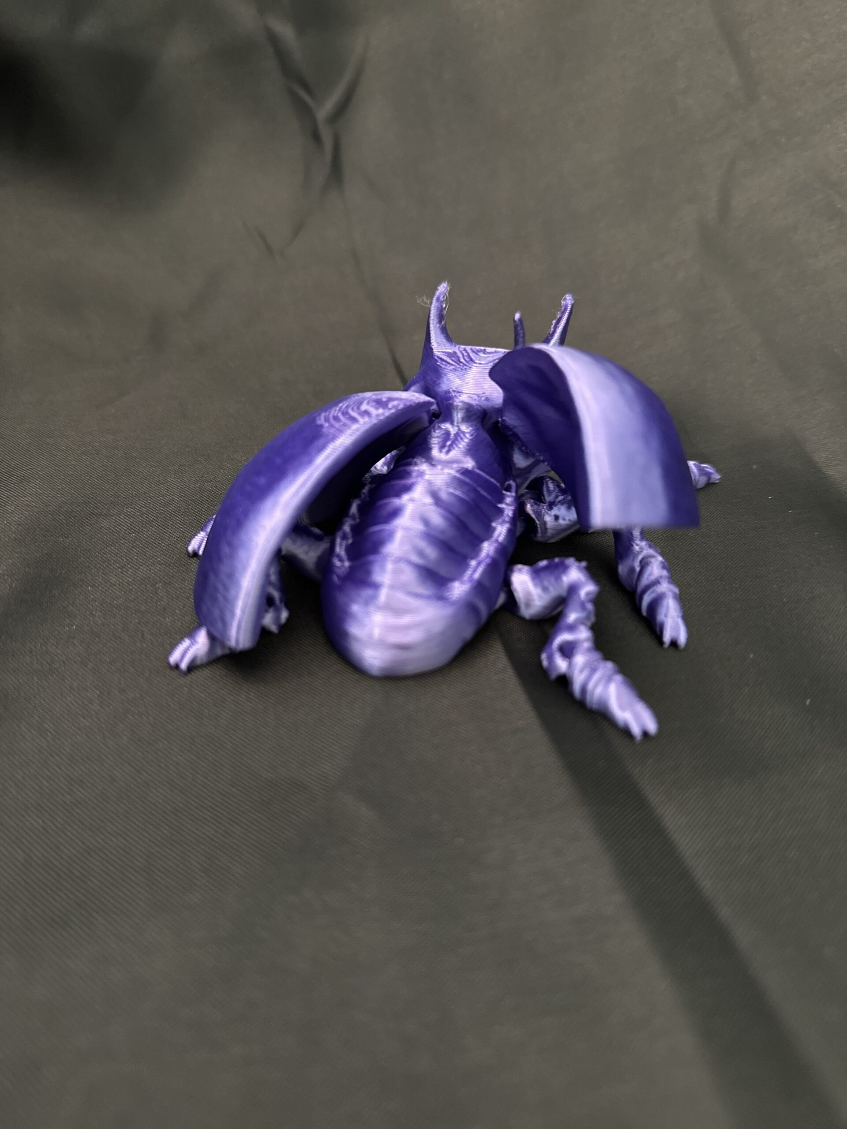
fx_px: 783
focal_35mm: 24
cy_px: 564
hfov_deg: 56.8
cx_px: 424
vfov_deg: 71.6
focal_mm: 6.86
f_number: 1.78
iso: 1250
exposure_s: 1/30
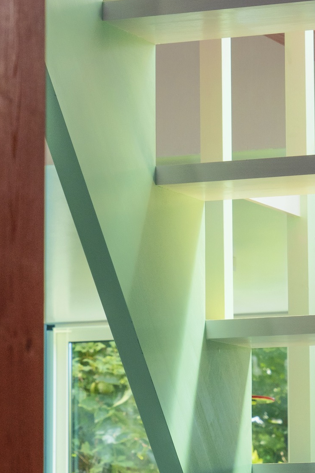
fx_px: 2731
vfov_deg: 9.9
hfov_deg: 6.6
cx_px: 156
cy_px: 210
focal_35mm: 208
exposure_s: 1/125
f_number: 10
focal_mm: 77
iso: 800
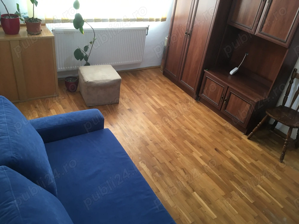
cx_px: 150
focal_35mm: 29
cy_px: 112
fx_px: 250
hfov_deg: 61.7
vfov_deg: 48.2
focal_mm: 4.15
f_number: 2.2
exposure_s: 1/33
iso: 32
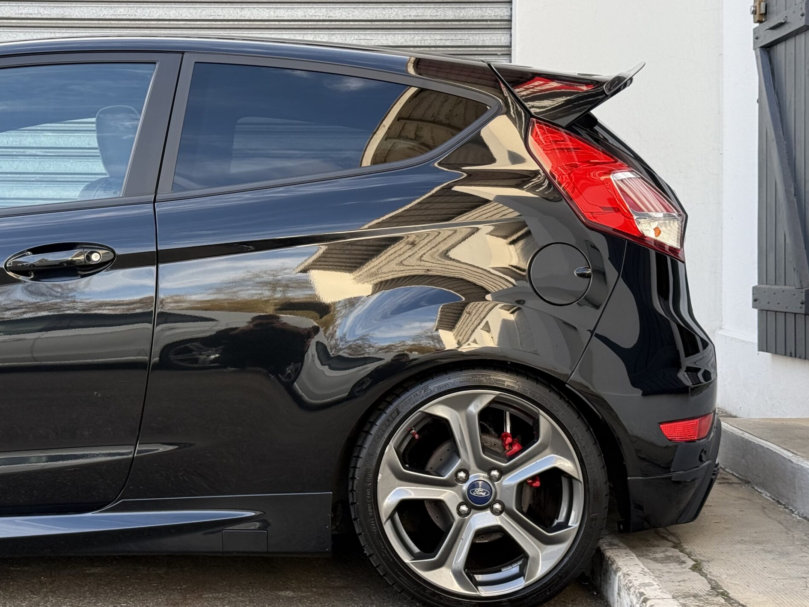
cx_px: 286
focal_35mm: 65
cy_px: 250
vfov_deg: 22.6
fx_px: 1519
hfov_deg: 29.7
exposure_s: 1/405
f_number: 1.78
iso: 80
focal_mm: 6.76
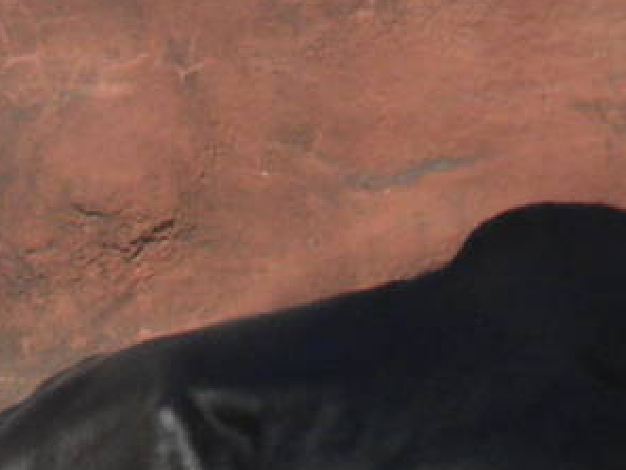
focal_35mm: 1282
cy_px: 1035
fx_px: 23193
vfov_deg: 1.2
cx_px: 373
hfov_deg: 1.5
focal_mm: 42.1
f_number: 5.2
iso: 83
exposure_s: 1/502
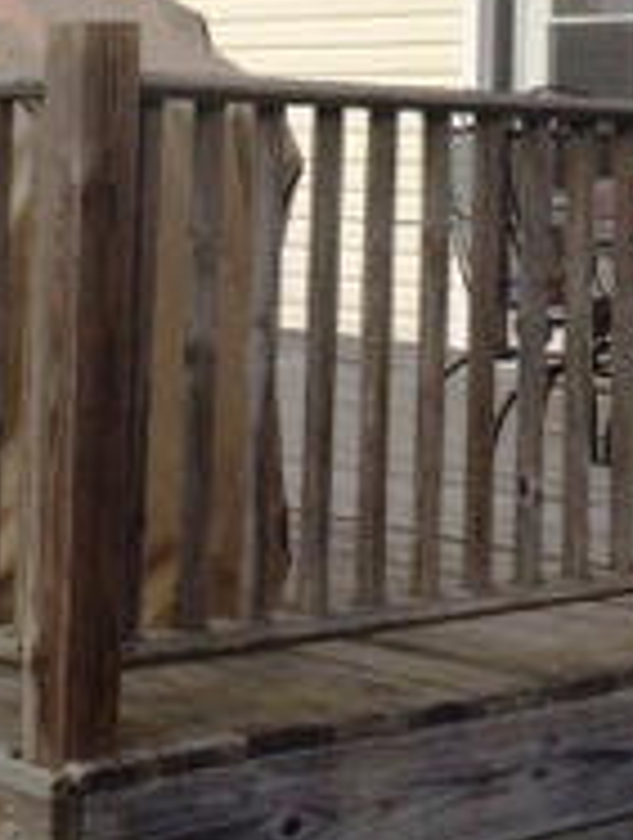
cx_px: 337
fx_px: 2406
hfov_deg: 15.0
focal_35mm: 99
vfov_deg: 18.8
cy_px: -139
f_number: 2.2
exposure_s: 1/1520
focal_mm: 4.15
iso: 32
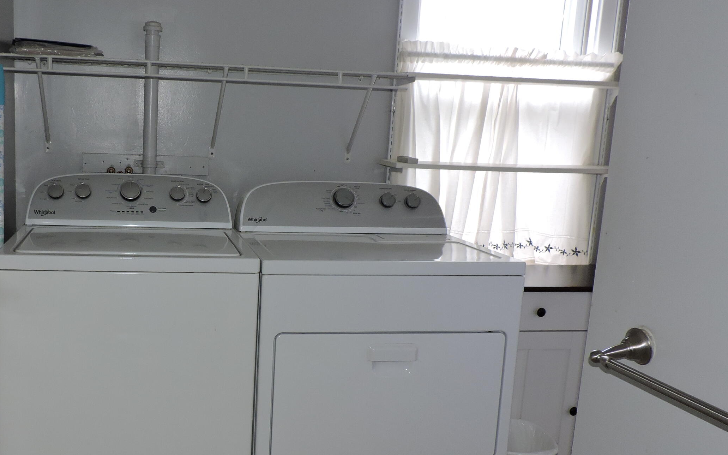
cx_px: 221
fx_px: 734
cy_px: 252
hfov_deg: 51.4
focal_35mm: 37
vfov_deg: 34.4
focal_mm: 4.3
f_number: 3
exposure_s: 1/30
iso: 200
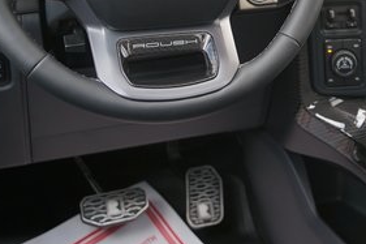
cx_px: 294
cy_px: -16
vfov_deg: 18.0
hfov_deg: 27.2
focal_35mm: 73
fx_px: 742
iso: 160
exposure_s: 1/60
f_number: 4
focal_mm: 32
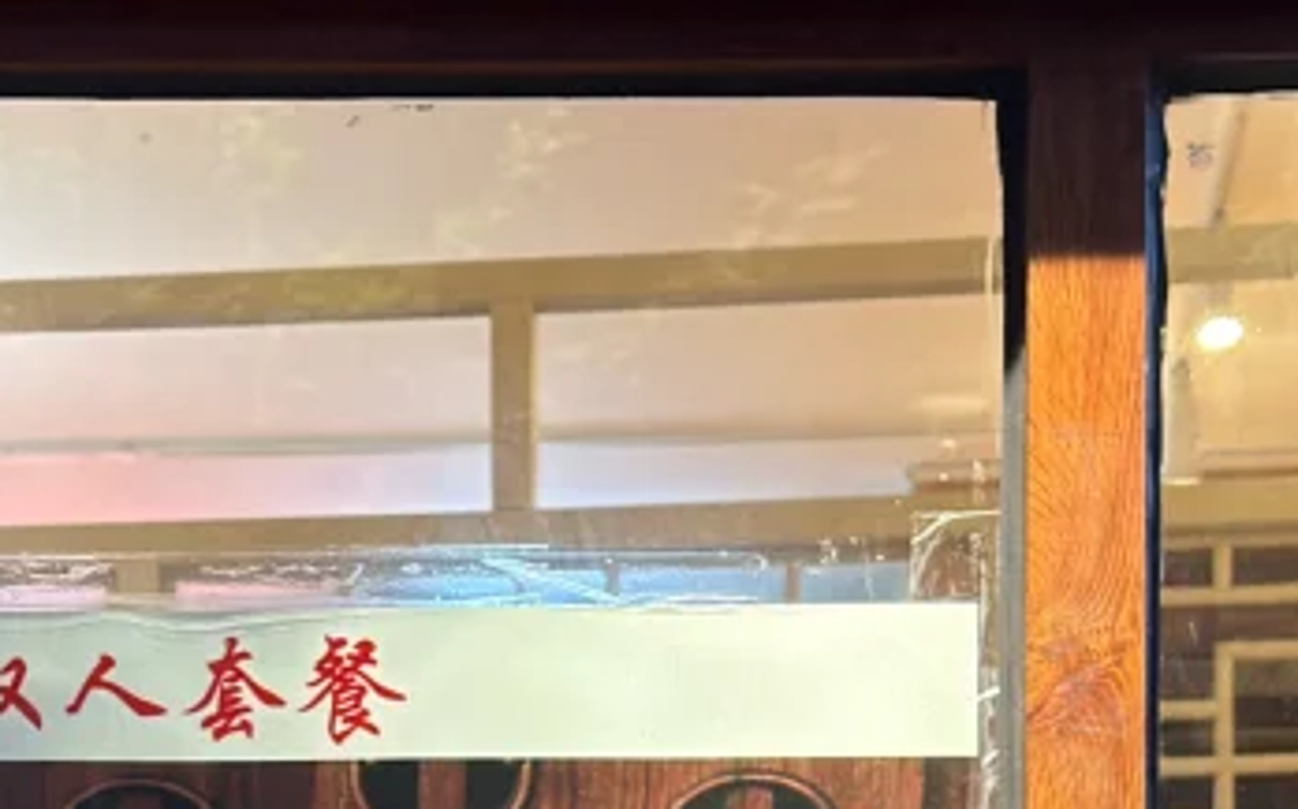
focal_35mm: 136
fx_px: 4808
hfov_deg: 15.3
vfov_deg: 9.3
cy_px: 1338
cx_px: 280
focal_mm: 6.76
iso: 200
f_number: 1.78
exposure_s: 1/33
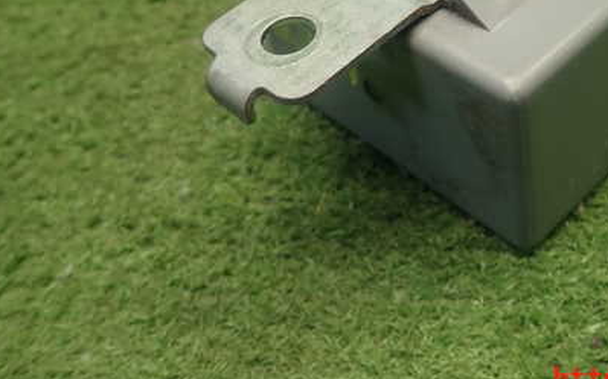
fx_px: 845
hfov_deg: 38.8
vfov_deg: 24.8
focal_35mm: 51
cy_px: 58
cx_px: 440
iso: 200
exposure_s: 1/30
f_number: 2.4
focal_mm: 5.79
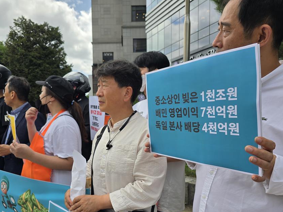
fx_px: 229
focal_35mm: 28
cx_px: 121
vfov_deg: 49.4
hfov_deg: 63.1
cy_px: 128
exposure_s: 1/859
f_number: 1.7
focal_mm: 6.3
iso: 12
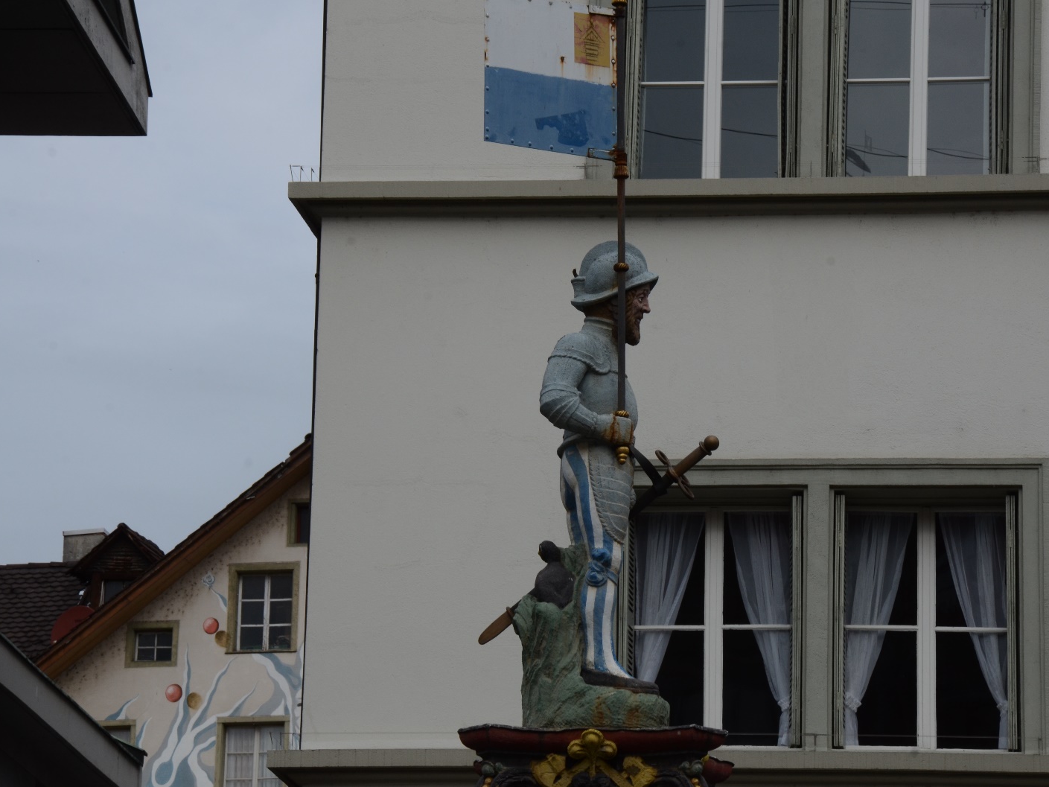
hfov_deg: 11.5
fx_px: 5199
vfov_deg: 8.7
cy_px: 394
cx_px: 586
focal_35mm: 172
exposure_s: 1/250
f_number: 16
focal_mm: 105
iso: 320
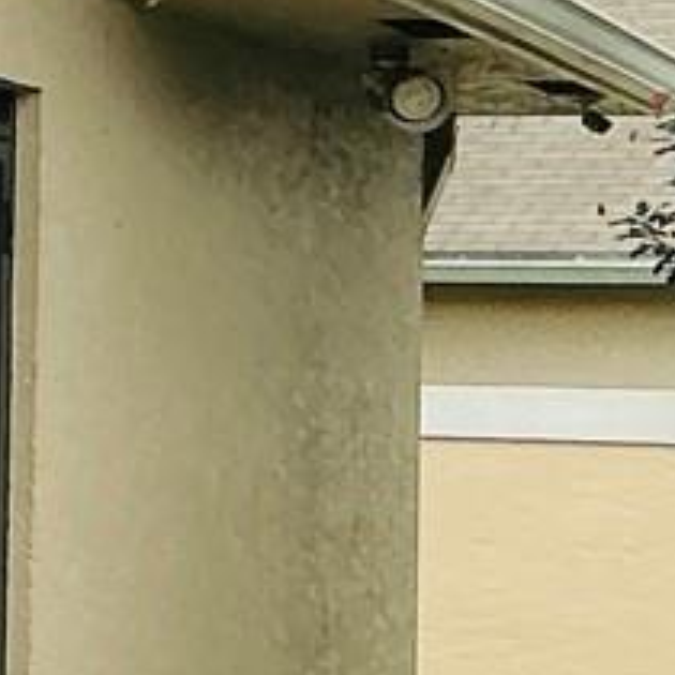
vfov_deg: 9.0
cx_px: -1562
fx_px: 4302
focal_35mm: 195
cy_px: 305
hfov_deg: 7.5
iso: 25
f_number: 1.8
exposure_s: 1/2058
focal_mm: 3
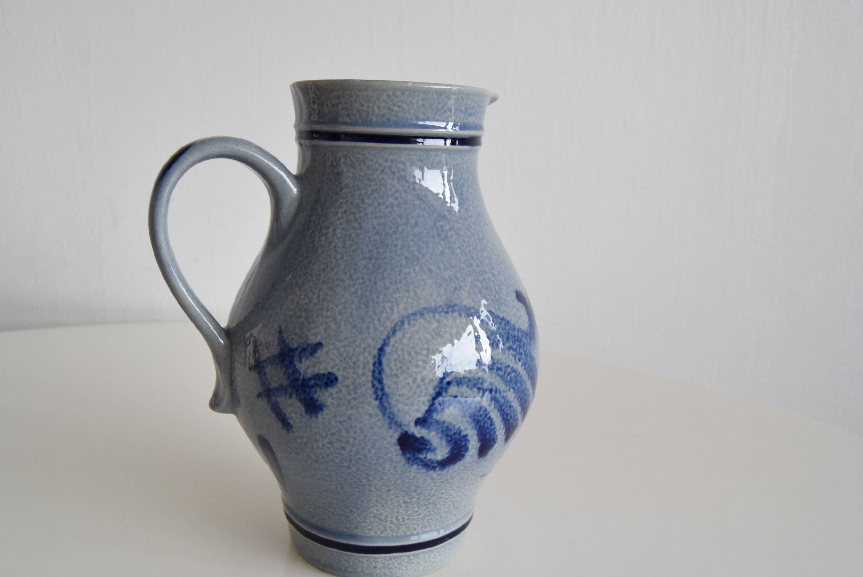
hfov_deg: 61.9
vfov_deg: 43.6
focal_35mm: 30
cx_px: 409
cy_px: 320
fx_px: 720
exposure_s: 1/200
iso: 1600
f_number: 7.1
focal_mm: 18
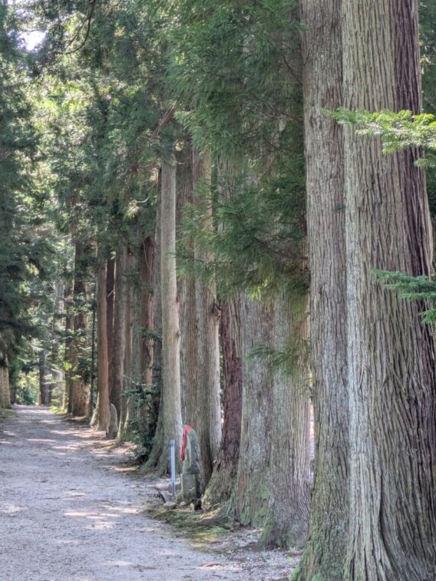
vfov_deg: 28.2
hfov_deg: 21.0
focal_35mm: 69
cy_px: 294
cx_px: 73
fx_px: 1158
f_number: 1.89
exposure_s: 1/144
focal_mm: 5.43
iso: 49
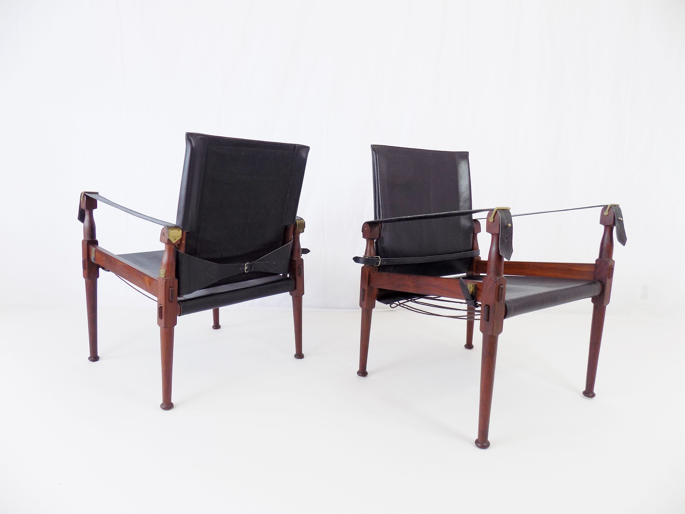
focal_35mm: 23
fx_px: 455
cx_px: 342
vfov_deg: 58.9
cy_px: 257
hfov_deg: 73.9
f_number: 3.1
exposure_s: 1/30
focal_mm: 4
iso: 80
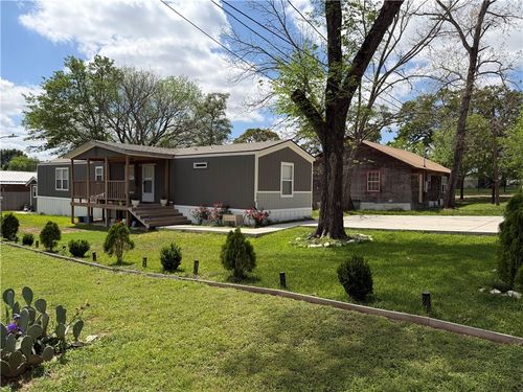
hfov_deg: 71.6
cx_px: 262
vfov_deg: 56.8
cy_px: 196
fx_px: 363
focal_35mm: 24
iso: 80
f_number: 1.78
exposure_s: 1/5714
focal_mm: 6.76
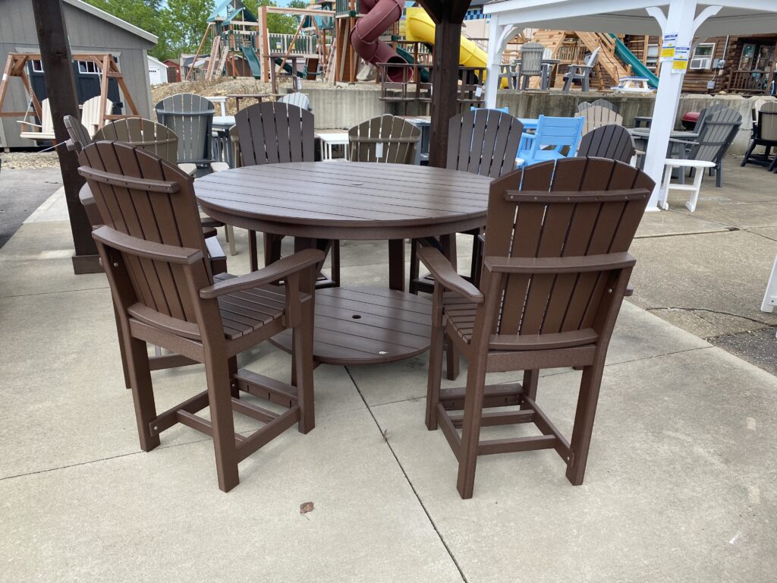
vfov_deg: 53.1
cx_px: 388
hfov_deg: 67.3
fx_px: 584
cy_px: 292
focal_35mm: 26
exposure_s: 1/762
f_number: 1.8
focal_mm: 4.25
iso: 32
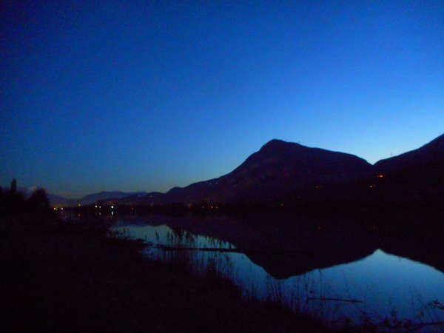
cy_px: 166
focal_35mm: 25
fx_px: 321
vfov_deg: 54.9
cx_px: 222
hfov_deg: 69.4
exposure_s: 1/3
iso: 800
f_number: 3.7
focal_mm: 4.5
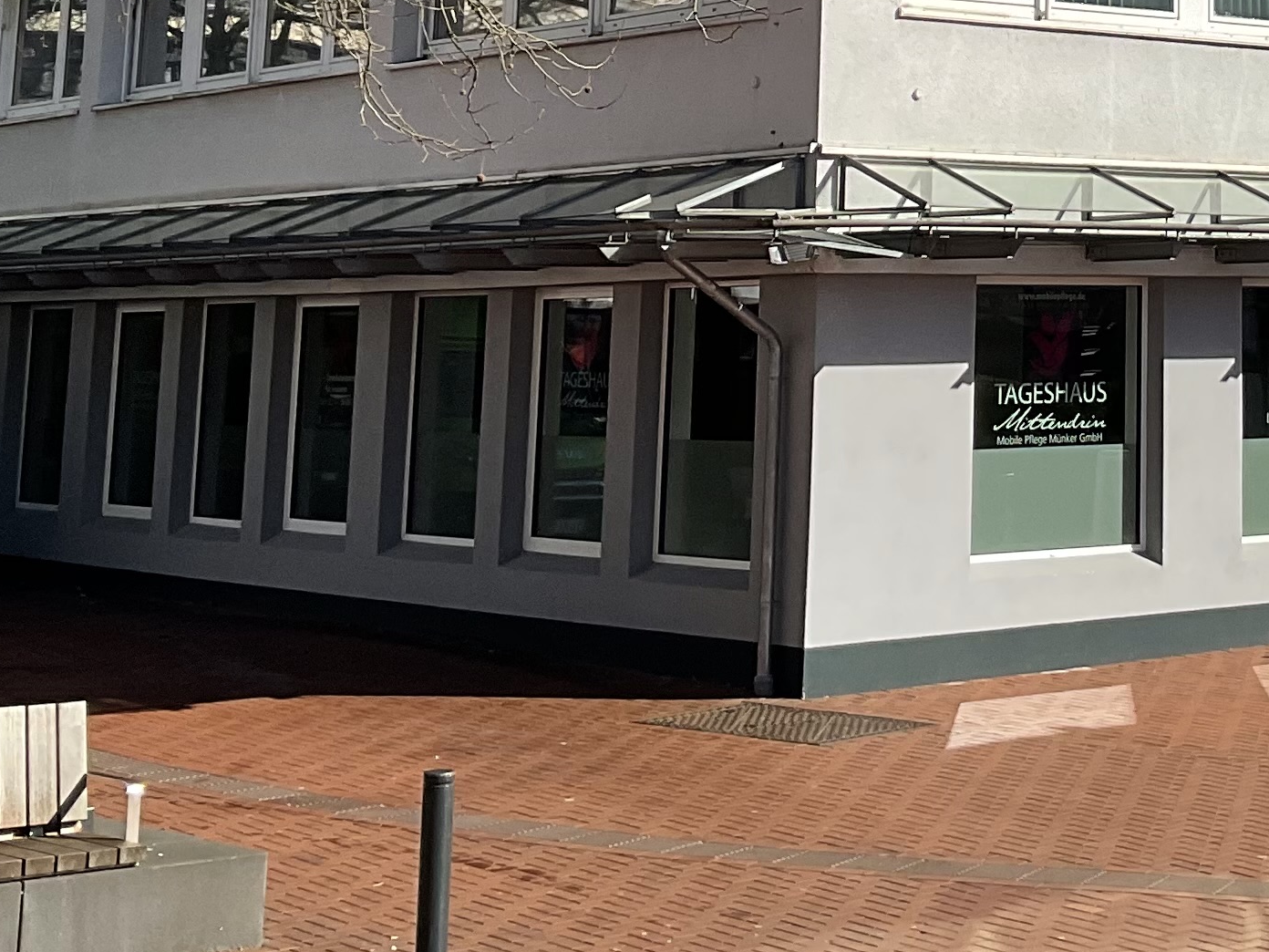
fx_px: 3079
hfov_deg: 22.2
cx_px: 1345
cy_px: -254
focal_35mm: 84
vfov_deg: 16.7
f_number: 1.8
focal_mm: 3
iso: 16
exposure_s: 1/2427
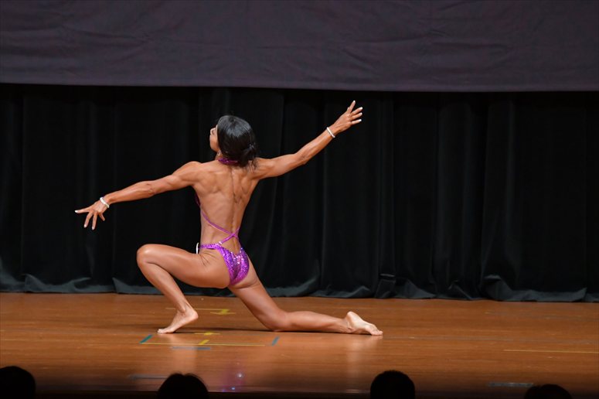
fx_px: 4989
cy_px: 200
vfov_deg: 4.6
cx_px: 300
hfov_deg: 6.9
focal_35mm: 300
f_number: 5.6
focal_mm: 200
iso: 4000
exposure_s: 1/400
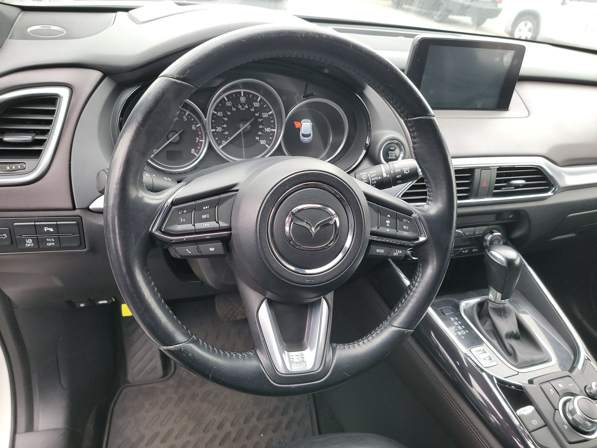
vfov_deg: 56.8
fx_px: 414
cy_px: 224
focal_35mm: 24
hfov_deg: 71.6
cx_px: 298
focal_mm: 6.7
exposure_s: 1/59
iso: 224
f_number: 1.8
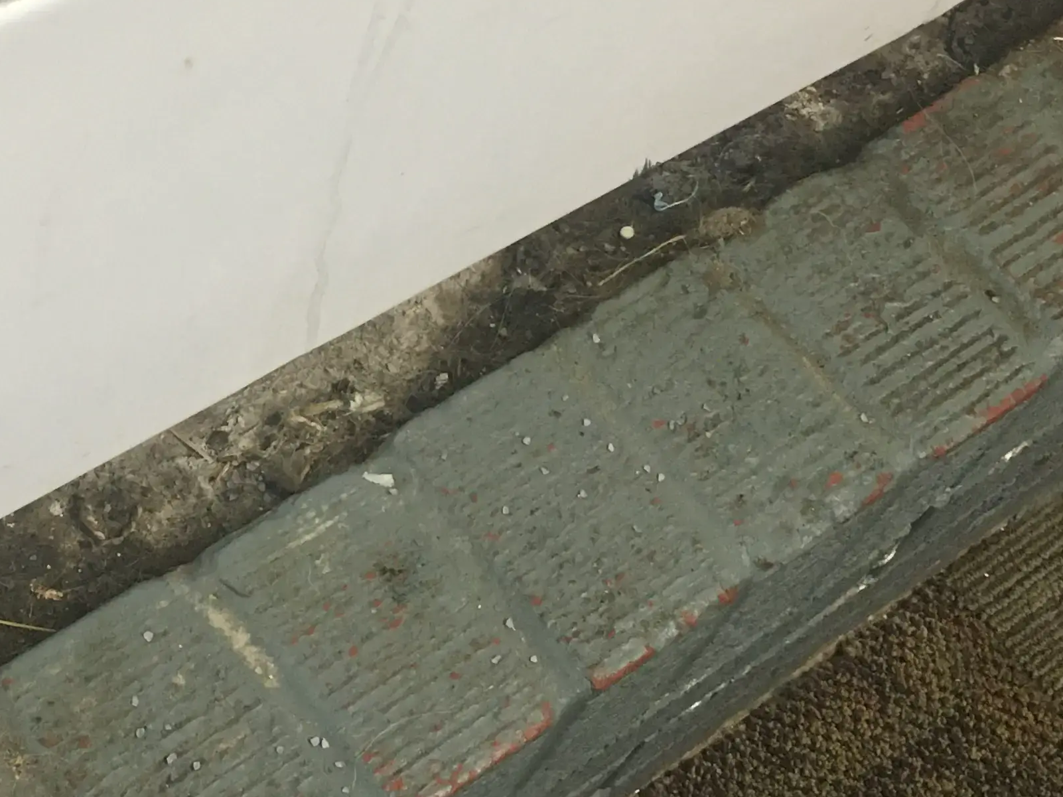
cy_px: 305
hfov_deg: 26.1
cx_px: 168
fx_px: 2241
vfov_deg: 20.1
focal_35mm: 73
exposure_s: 1/30
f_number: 2.2
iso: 160
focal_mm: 4.15
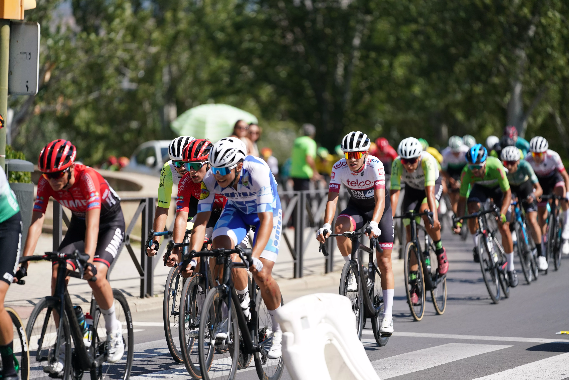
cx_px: 284
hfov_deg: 10.3
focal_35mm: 200
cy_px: 190
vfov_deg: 6.9
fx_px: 3161
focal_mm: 200
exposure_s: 1/5000
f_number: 2.8
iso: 400
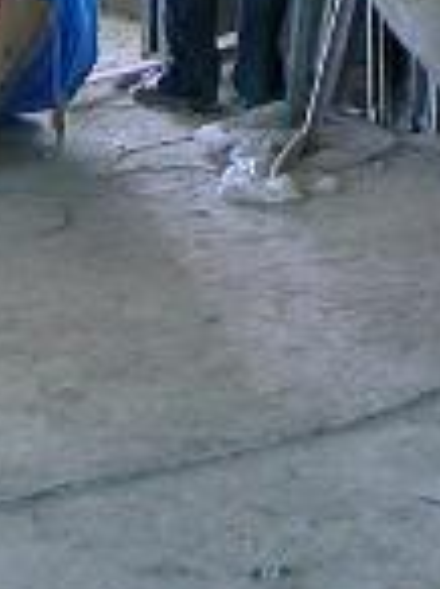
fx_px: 2516
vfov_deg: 11.9
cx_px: 295
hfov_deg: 10.0
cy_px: -597
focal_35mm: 148
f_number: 2.8
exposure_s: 1/30
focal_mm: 6
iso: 100
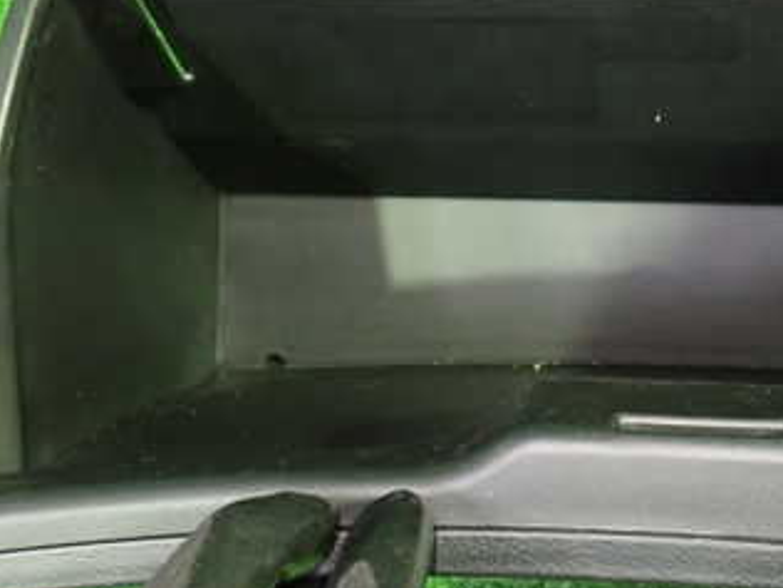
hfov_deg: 33.4
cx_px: 543
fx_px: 1289
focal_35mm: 57
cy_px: 268
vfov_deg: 25.6
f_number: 2.3
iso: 800
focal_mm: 5.4
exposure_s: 1/15
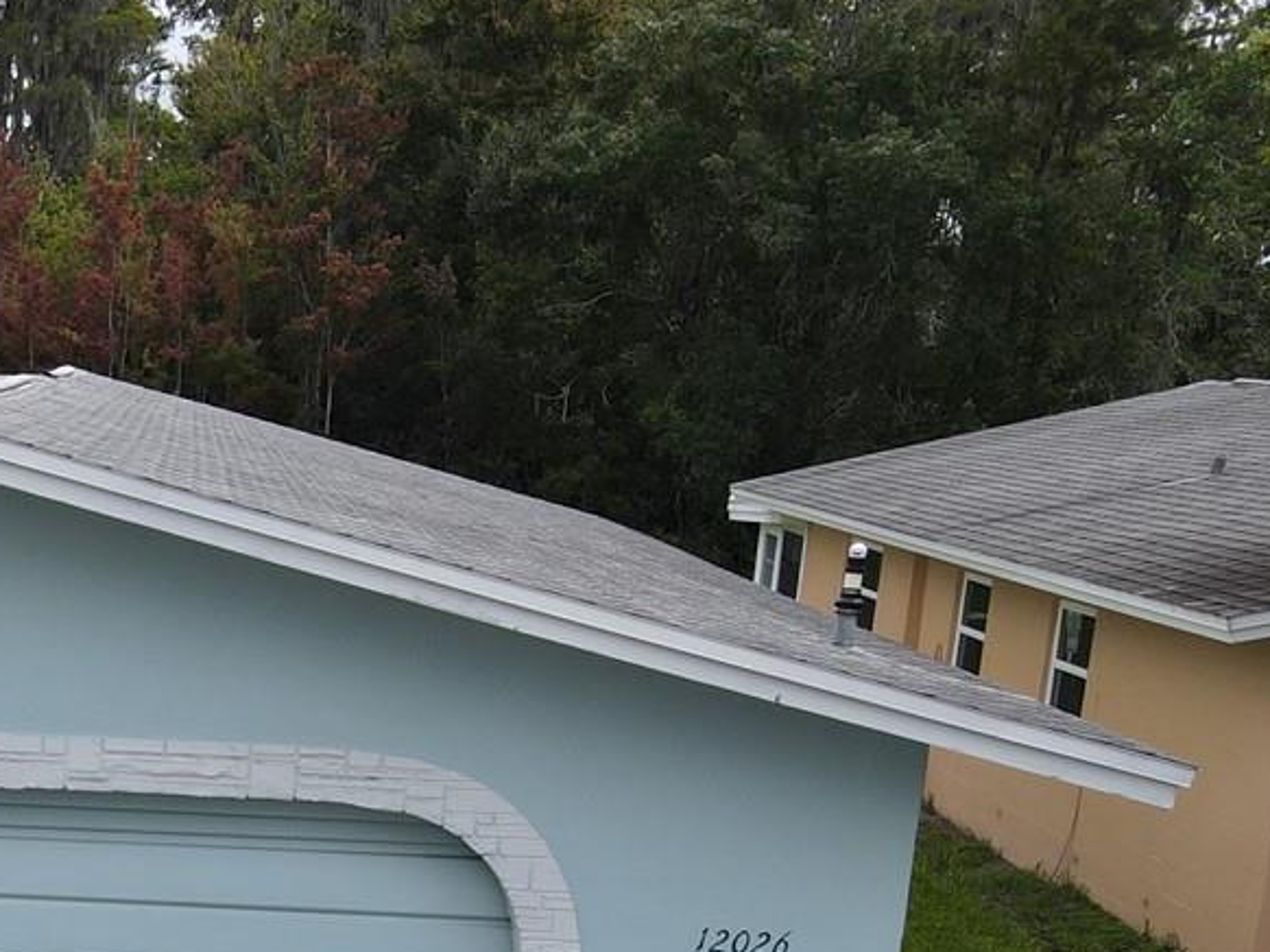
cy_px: 998
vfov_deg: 21.3
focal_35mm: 66
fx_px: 2420
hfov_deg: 25.6
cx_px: -345
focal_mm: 4.5
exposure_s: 1/500
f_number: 2.8
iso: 100
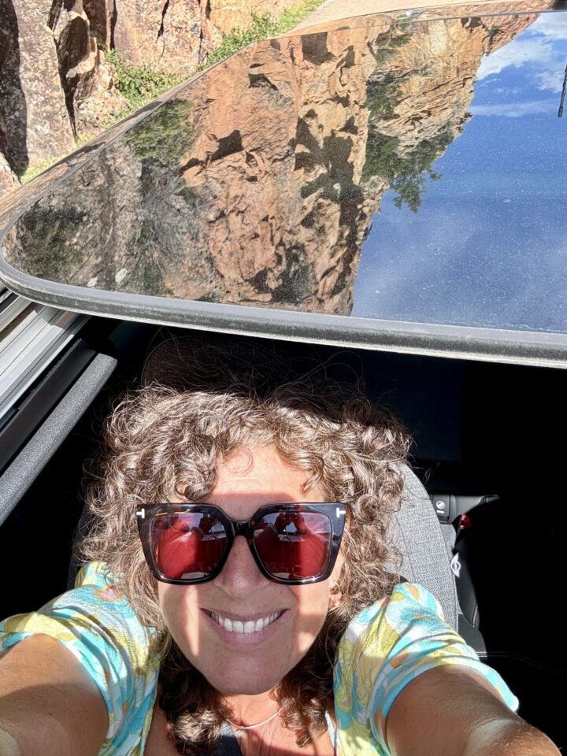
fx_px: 655
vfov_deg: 60.0
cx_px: 284
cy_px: 378
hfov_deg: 46.8
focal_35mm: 30
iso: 25
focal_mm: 2.69
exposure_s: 1/268
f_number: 1.9
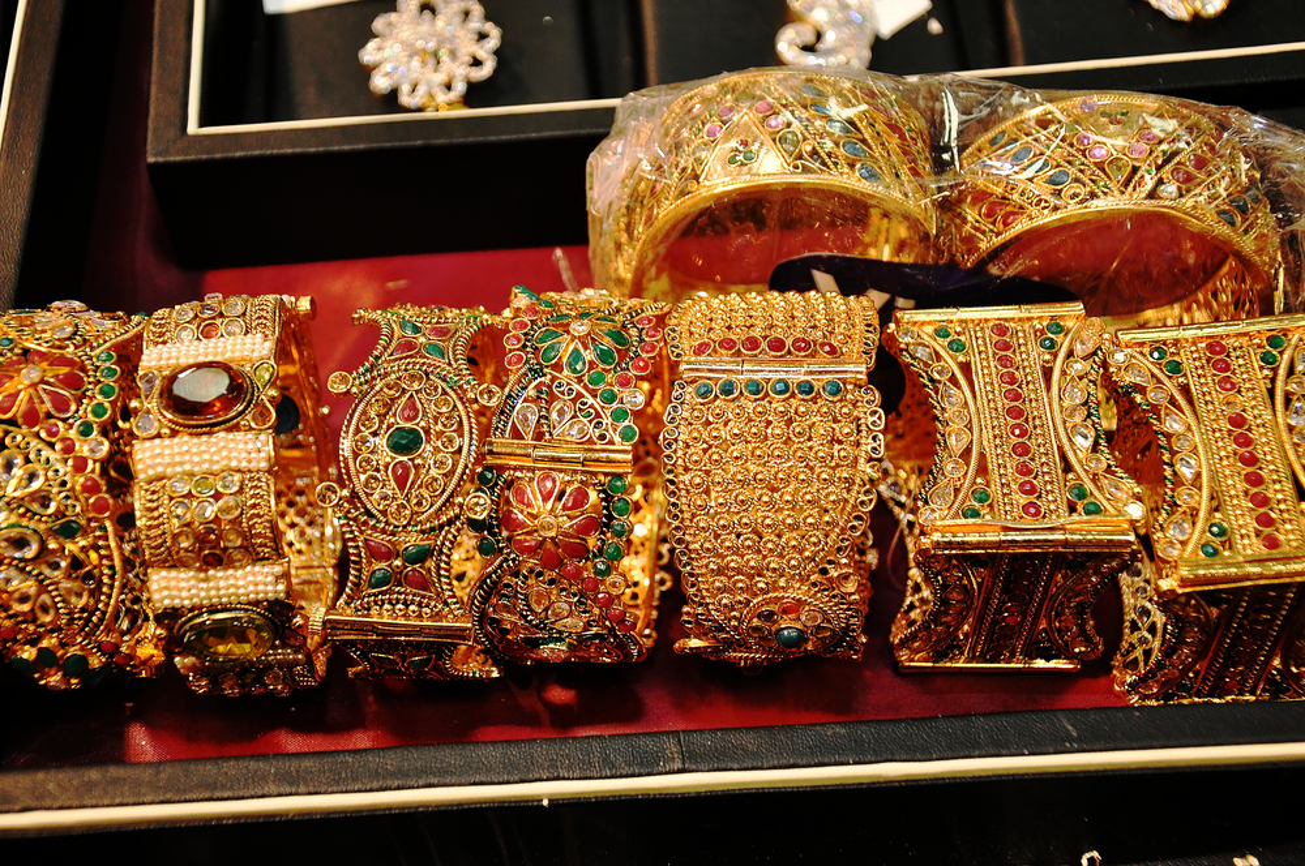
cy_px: 433
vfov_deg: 22.6
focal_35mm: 60
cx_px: 652
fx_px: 2172
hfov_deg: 33.4
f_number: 4.5
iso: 800
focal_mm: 40
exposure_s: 1/60
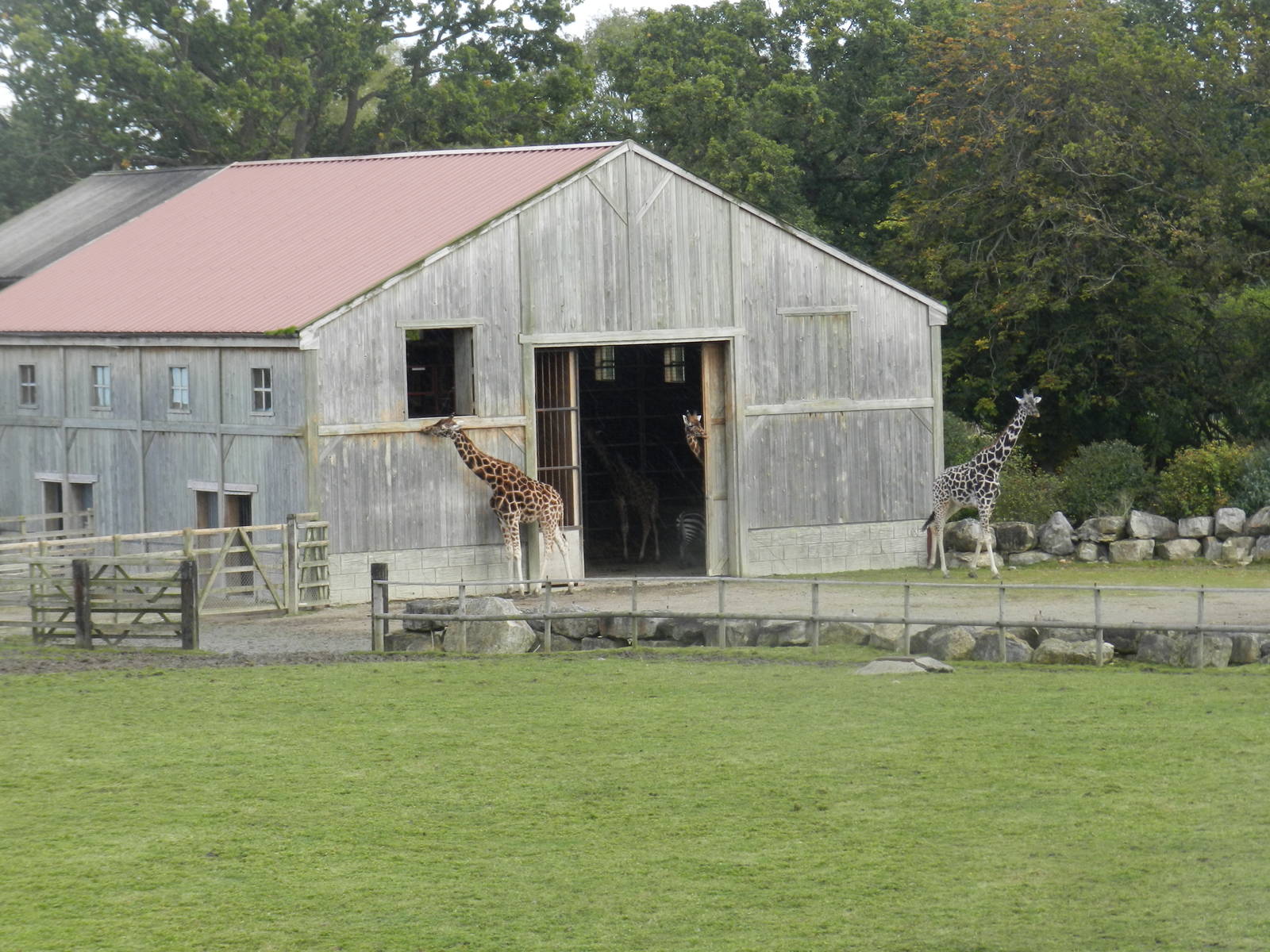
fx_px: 5320
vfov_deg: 10.2
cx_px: 635
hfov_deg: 13.6
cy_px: 476
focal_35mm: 145
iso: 160
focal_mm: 25.7
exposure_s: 1/160
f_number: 5.1
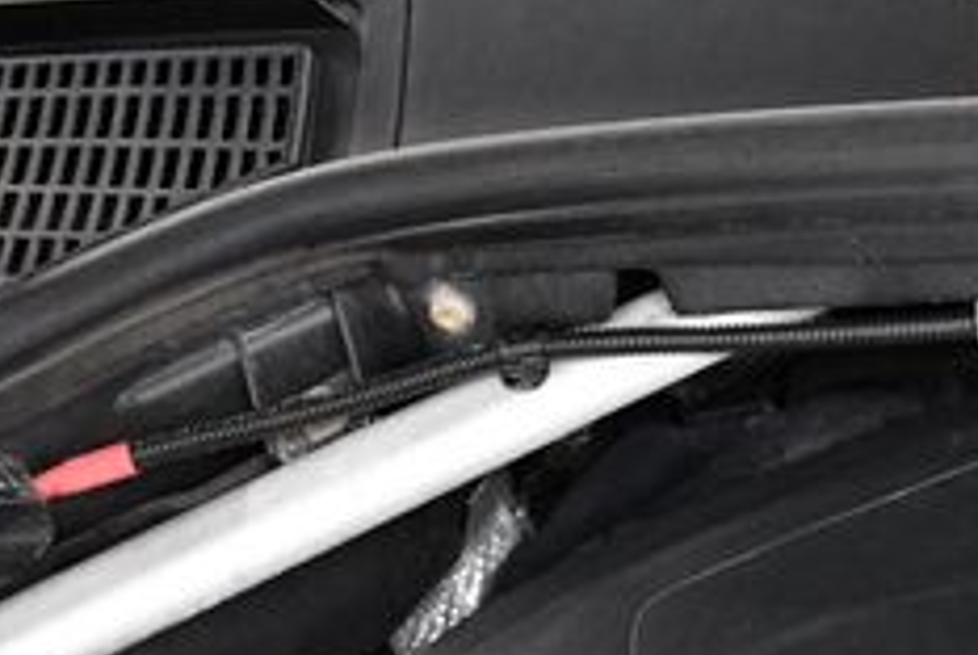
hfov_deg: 19.2
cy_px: 806
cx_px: 1221
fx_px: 2693
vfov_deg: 13.4
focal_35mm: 99
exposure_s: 1/100
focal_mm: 18
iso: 3200
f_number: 3.5
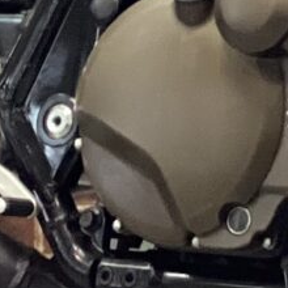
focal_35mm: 239
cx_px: 562
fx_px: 2250
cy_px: -92
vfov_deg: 7.2
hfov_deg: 7.1
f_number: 2.4
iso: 320
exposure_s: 1/60
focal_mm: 3.3
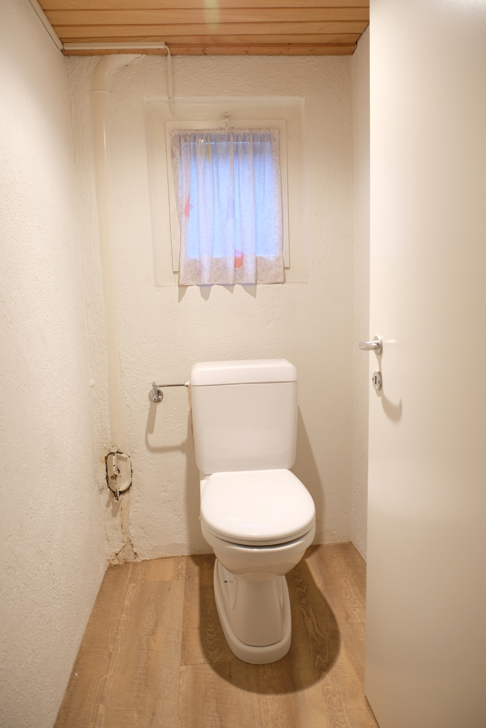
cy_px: 364
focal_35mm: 24
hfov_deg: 53.1
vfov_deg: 73.7
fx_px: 486
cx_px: 243
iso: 800
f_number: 2.8
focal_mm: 16
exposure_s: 1/20
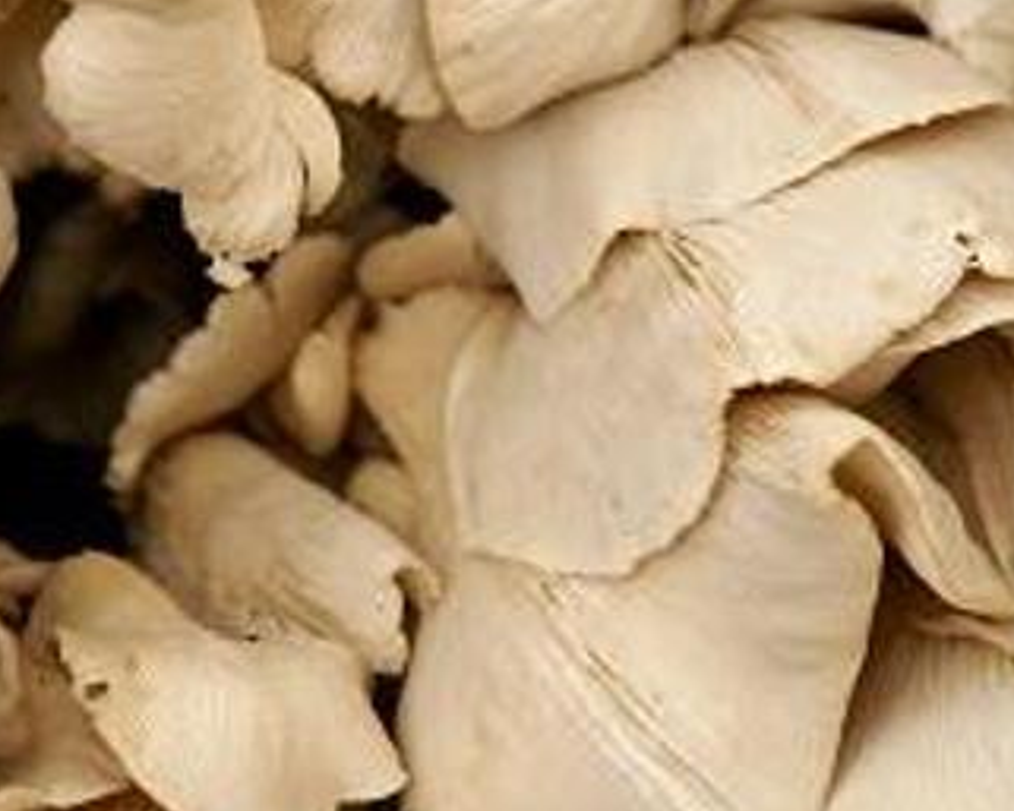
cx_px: 111
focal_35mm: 174
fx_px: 5223
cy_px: 69
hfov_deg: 11.0
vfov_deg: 8.9
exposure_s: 1/125
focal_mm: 70
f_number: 5
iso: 100
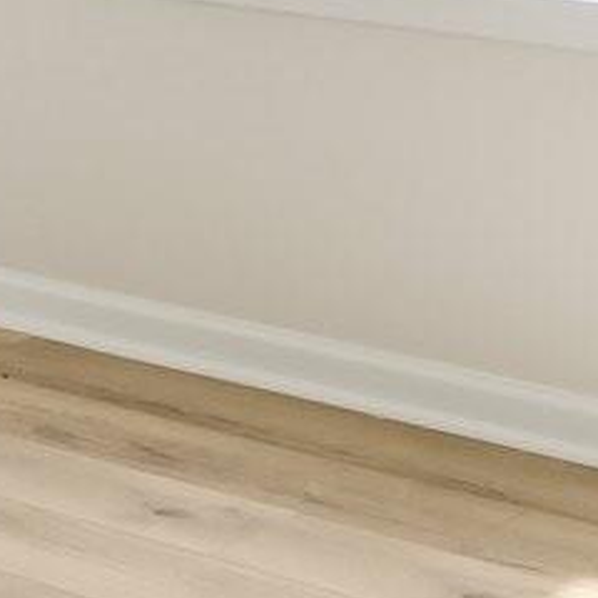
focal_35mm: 138
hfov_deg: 12.6
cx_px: 244
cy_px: -430
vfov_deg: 11.8
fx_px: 2697
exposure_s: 1/25
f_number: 8
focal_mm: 19
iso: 100
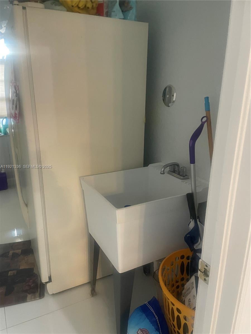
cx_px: 126
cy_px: 167
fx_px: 251
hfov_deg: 53.1
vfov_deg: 67.3
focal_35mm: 26
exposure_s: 1/60
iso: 500
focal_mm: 4.2
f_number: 1.6
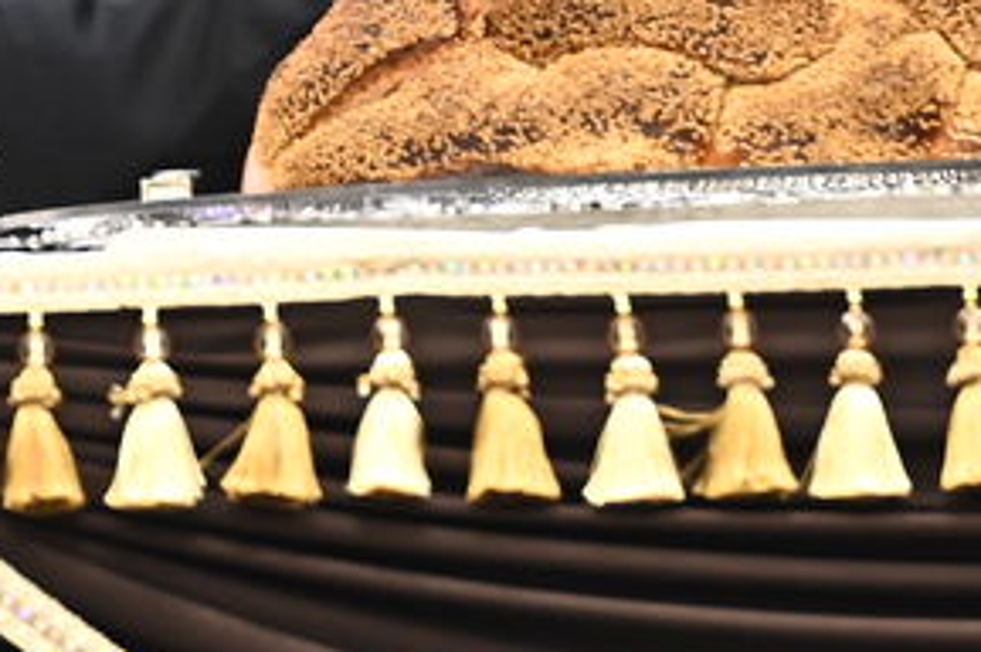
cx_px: -143
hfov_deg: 2.1
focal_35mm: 970
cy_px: -540
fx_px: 26402
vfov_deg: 1.4
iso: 2000
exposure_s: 1/160
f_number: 6.3
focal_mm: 200
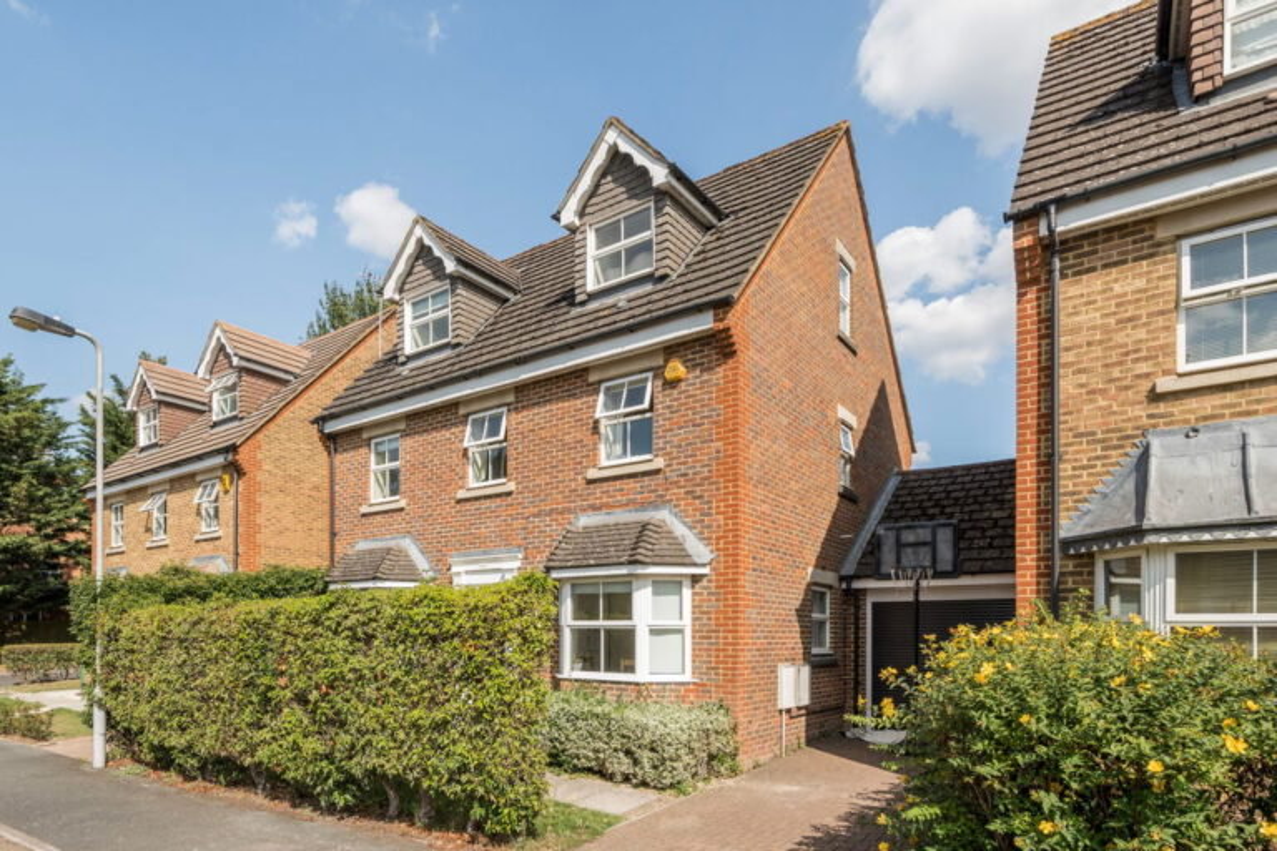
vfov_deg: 67.4
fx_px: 638
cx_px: 638
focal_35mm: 18
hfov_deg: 90.0
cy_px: 426
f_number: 8
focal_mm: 12
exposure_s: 1/500
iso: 400
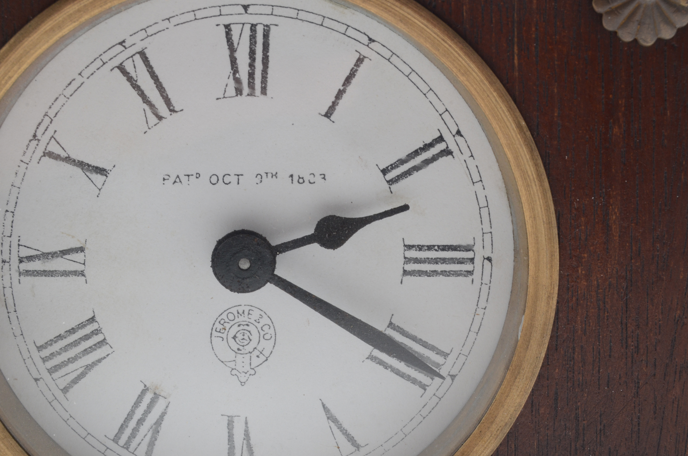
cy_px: 228
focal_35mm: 82
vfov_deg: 16.5
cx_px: 344
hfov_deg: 24.7
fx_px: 1573
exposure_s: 1/125
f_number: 16
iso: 400
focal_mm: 55
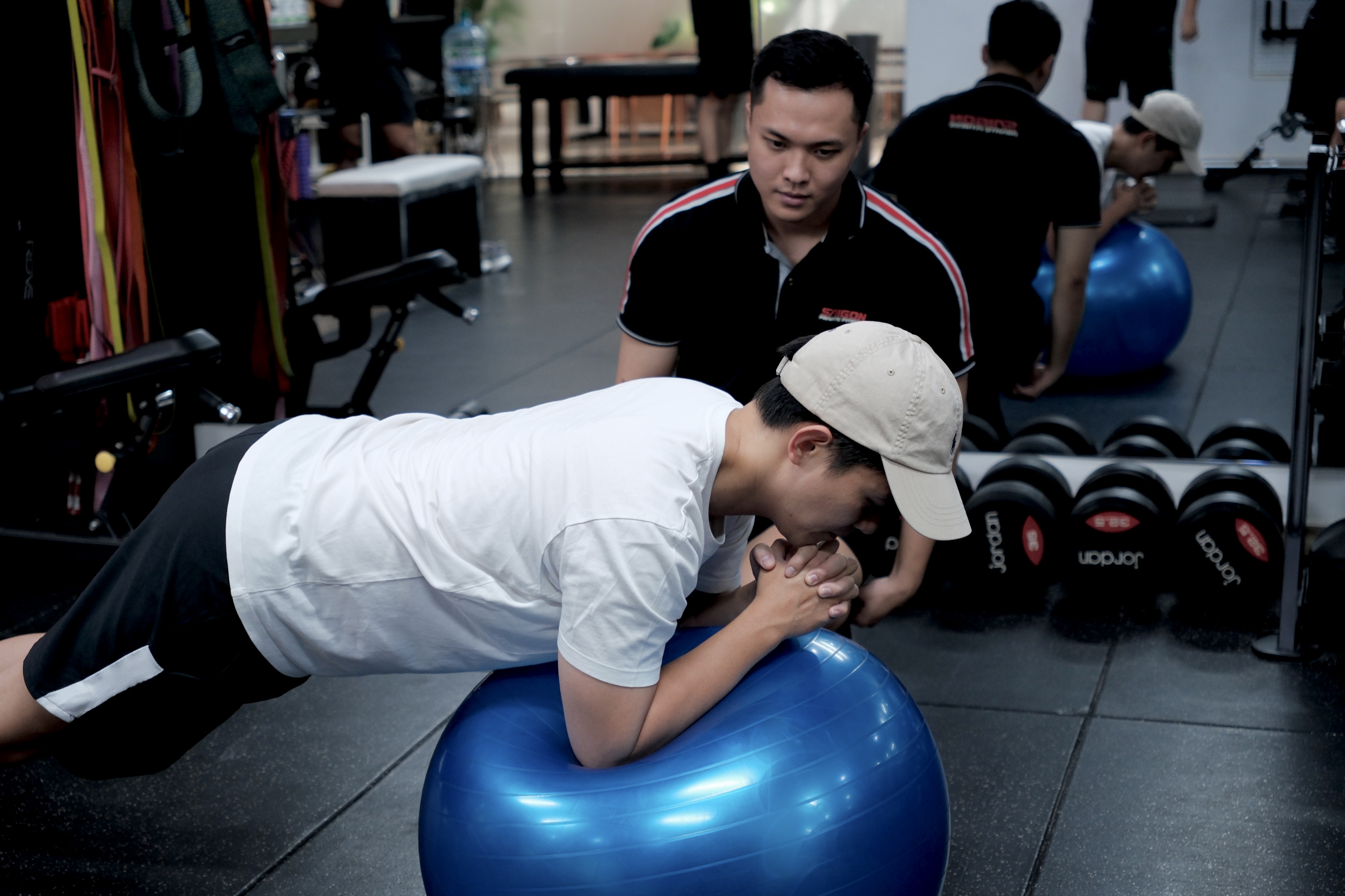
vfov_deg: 25.1
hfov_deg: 36.9
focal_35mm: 54
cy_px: 448
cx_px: 672
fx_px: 2017
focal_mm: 35.9
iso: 800
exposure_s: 1/80
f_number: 2.8
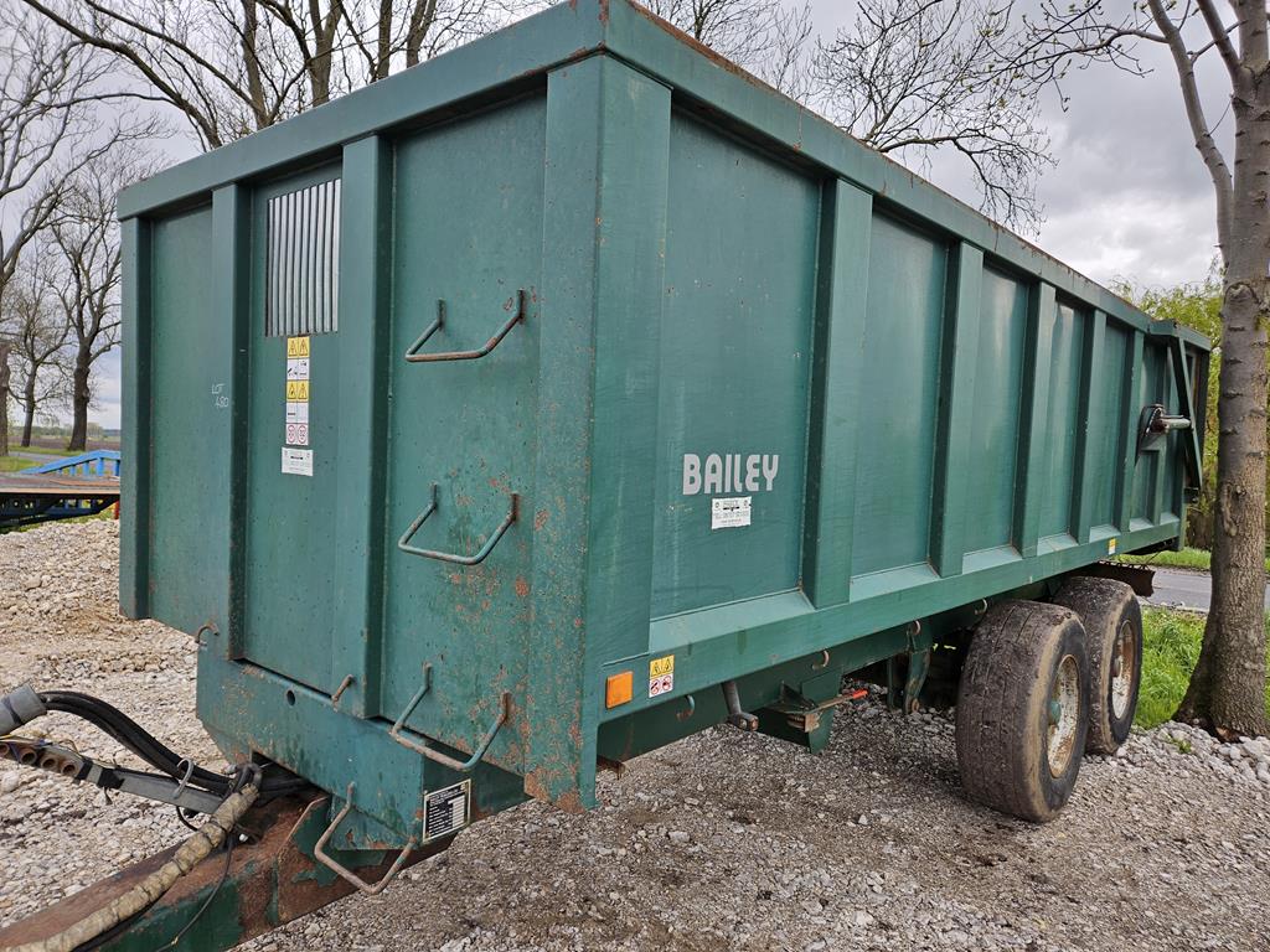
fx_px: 844
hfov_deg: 73.9
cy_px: 476
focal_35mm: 23
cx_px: 635
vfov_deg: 58.9
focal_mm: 5.4
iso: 25
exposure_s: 1/838
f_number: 1.8
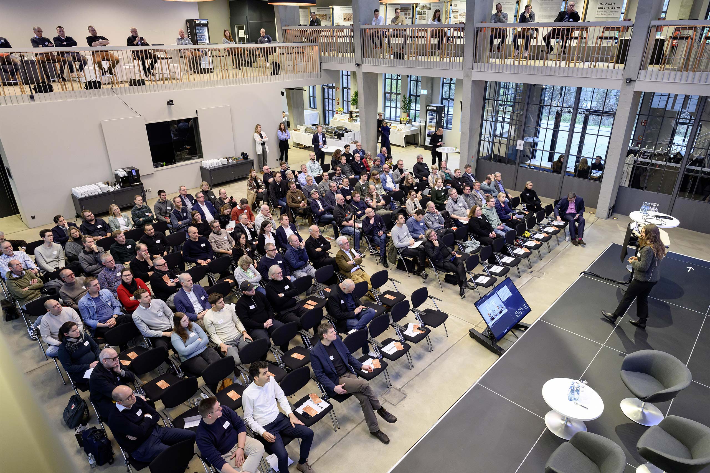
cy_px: 236
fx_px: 394
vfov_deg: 61.9
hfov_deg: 84.0
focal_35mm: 20
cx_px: 355
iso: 1600
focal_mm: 20
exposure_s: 1/125
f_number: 4.5
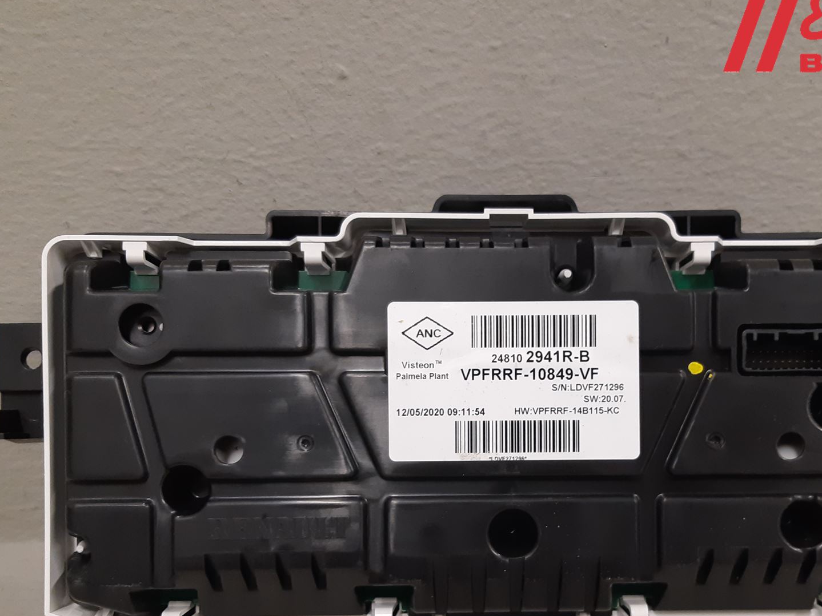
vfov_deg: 38.2
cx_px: 489
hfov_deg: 49.9
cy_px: 414
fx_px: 879
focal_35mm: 37
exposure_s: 1/50
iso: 160
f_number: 1.7
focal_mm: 3.93
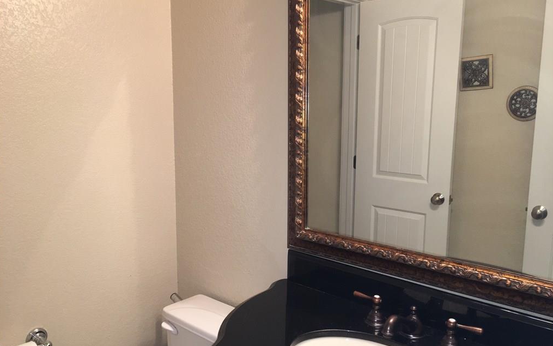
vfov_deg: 40.6
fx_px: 467
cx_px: 276
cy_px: 183
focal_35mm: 31
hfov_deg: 61.2
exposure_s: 1/30
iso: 64
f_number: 2.2
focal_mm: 4.15
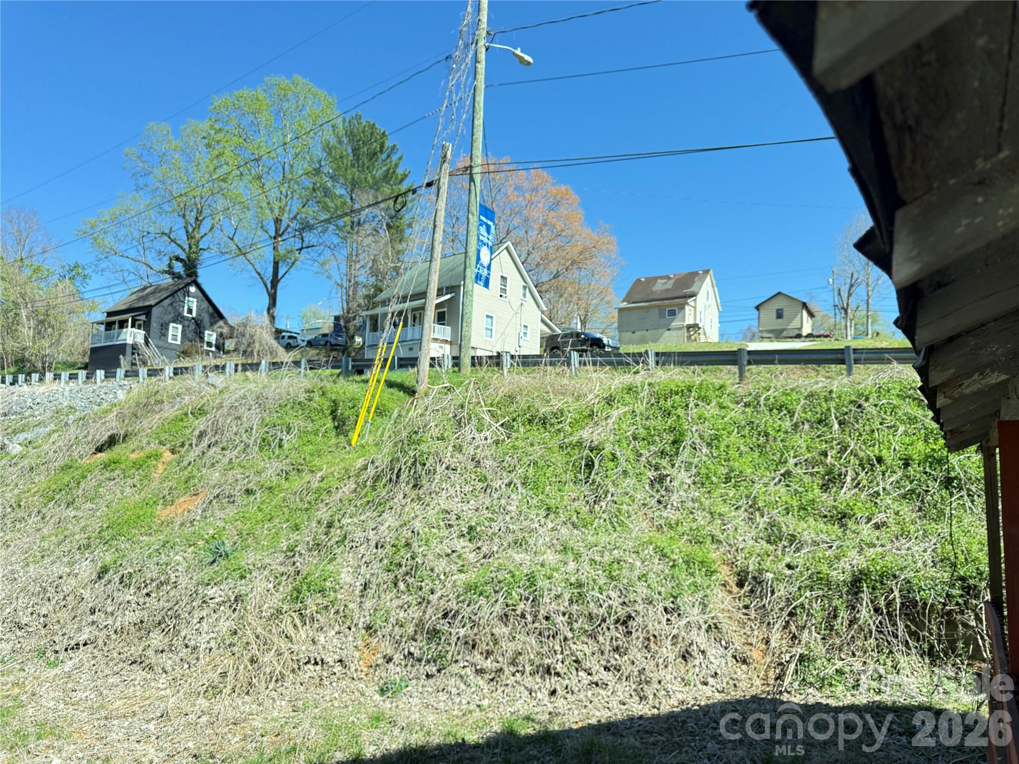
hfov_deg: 71.6
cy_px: 382
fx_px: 706
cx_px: 510
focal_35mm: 24
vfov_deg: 56.8
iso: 100
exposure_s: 1/1901
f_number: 1.78
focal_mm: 6.76
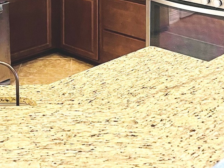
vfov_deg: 16.4
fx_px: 531
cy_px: -86
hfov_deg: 23.8
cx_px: 86
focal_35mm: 82
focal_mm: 5.1
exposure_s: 1/60
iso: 400
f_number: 1.6
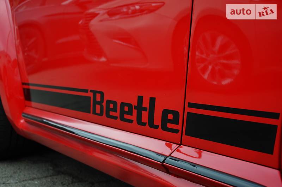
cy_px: 94
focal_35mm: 68
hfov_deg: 29.9
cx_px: 141
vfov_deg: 20.1
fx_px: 528
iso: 280
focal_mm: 45
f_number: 5.6
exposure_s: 1/125
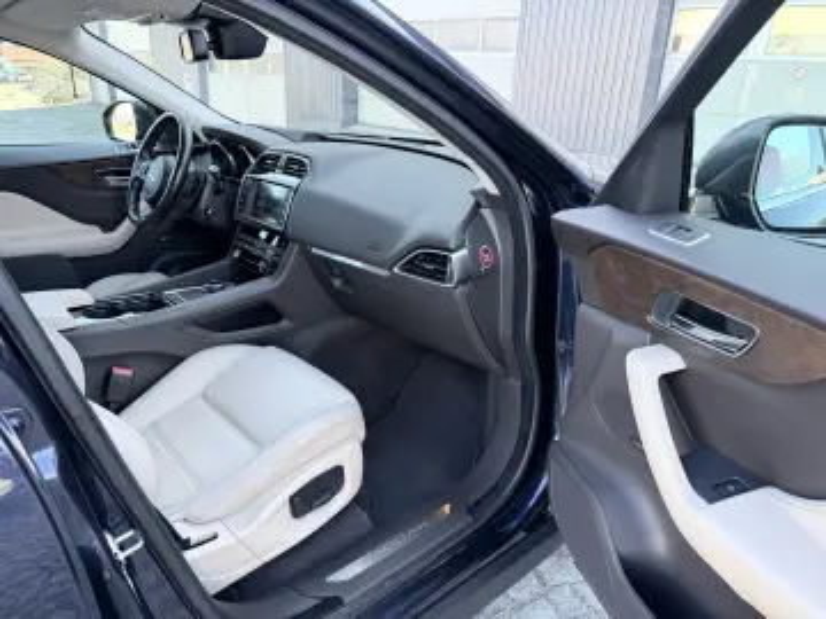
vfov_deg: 56.8
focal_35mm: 24
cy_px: 310
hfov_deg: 71.6
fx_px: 573
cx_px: 413
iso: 100
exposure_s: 1/181
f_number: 1.78
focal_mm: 6.76
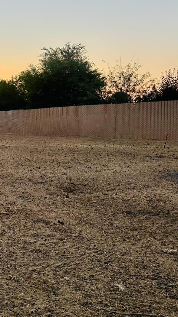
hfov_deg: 22.6
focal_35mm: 46
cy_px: 130
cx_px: -66
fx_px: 386
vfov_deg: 44.4
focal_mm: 6.86
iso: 80
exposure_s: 1/676
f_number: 1.78
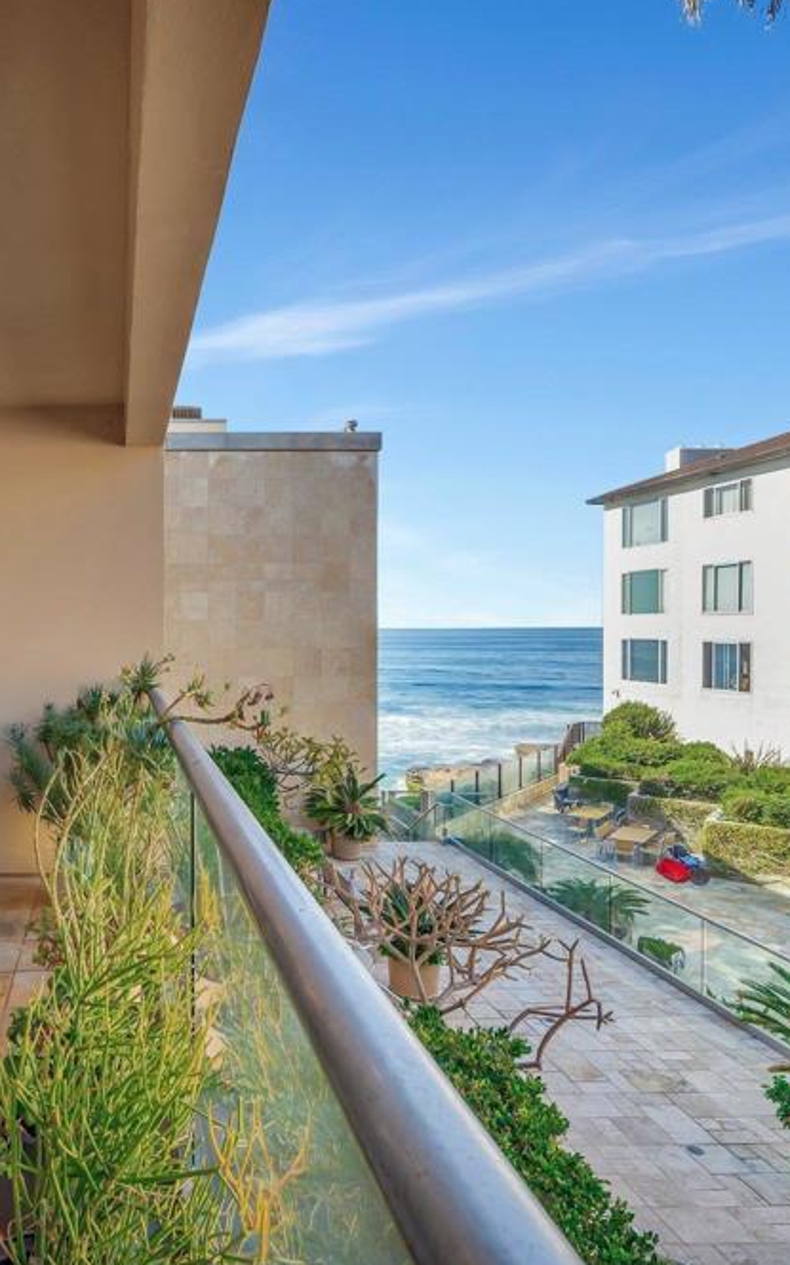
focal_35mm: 23
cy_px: 640
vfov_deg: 77.7
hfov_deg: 49.1
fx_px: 785
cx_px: 116
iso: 400
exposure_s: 1/800
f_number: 8
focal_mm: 14.5
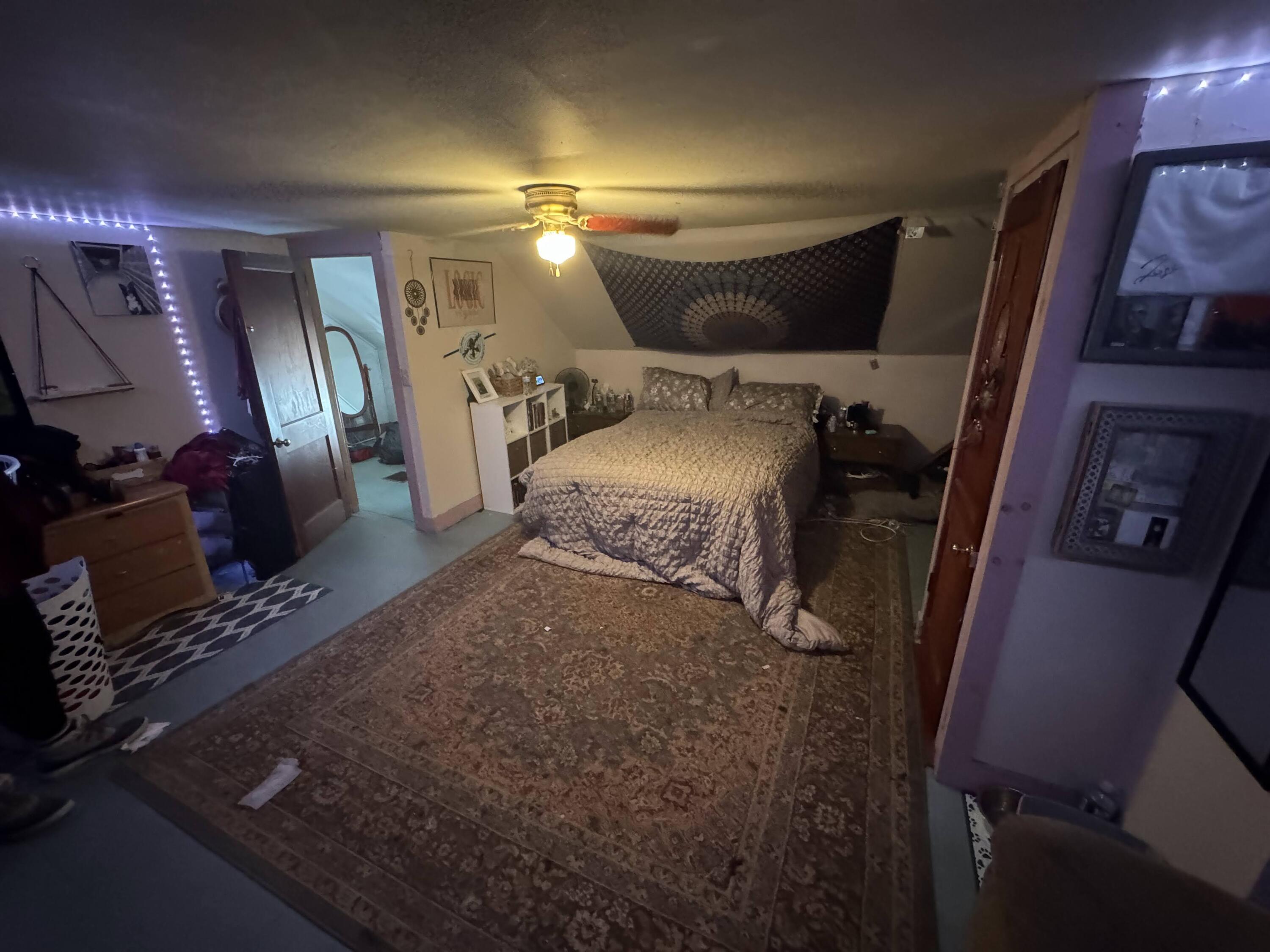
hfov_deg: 102.1
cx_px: 635
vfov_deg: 85.7
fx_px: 514
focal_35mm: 14
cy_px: 476
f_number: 2.2
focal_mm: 2.22
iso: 1600
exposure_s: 1/30
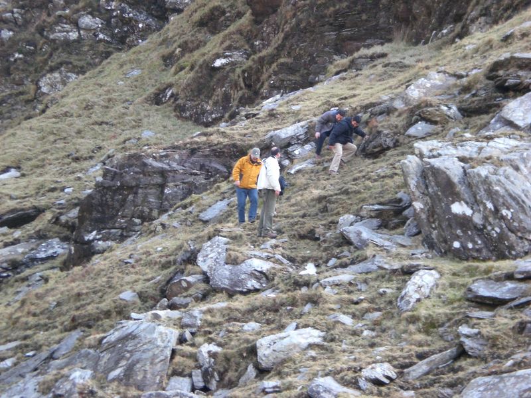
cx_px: 266
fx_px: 1749
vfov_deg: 13.0
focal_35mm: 114
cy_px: 199
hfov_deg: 17.3
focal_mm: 18.9
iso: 200
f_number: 5.9
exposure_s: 1/100
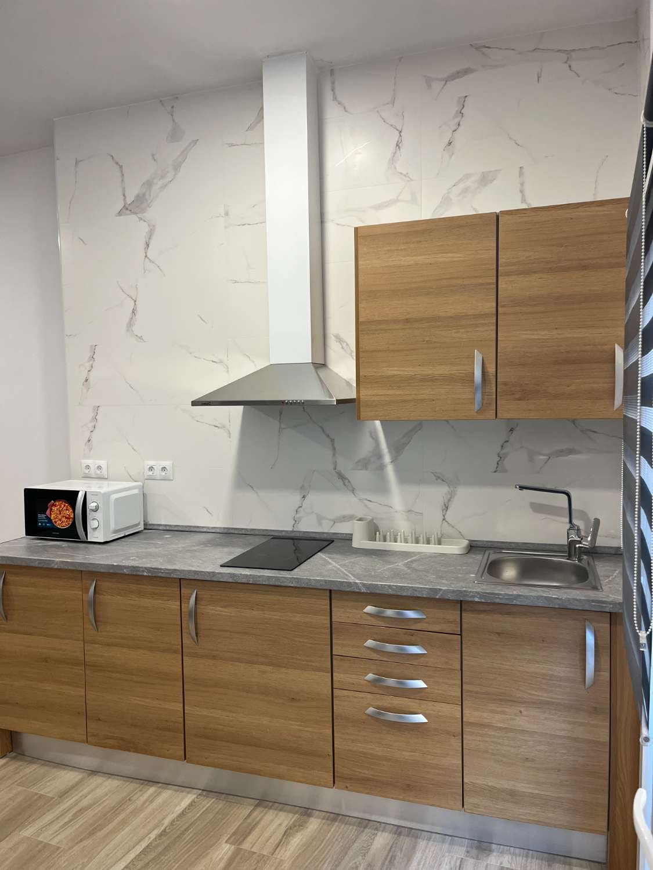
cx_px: 326
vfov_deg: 67.3
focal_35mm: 26
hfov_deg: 53.1
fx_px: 654
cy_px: 435
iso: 100
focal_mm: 5.1
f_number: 1.6
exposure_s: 1/100
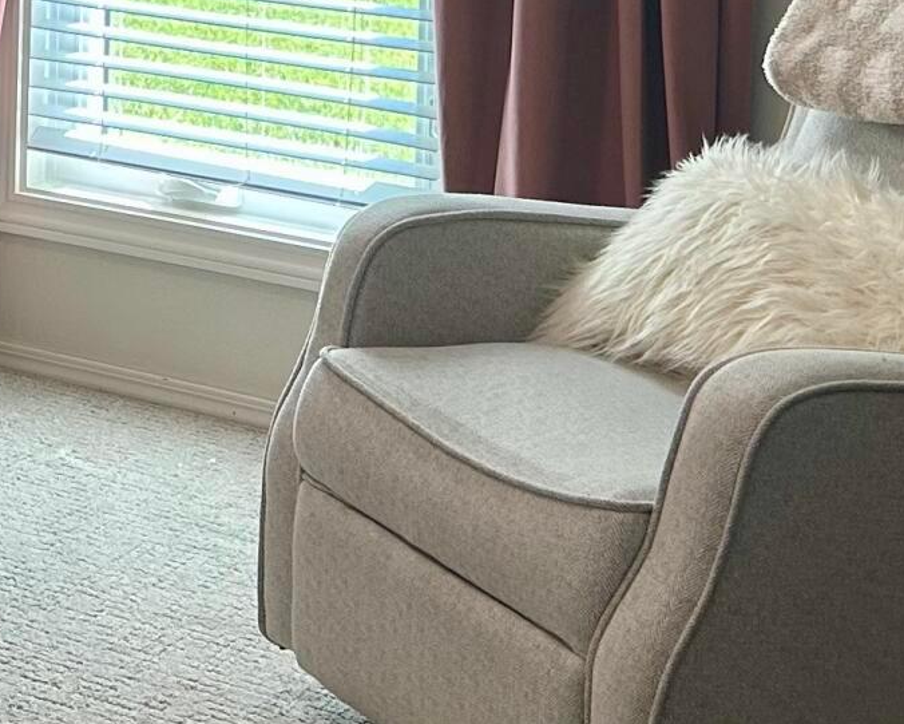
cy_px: -284
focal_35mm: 104
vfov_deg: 14.1
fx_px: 2783
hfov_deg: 17.4
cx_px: -239
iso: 160
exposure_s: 1/120
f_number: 1.78
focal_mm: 6.86
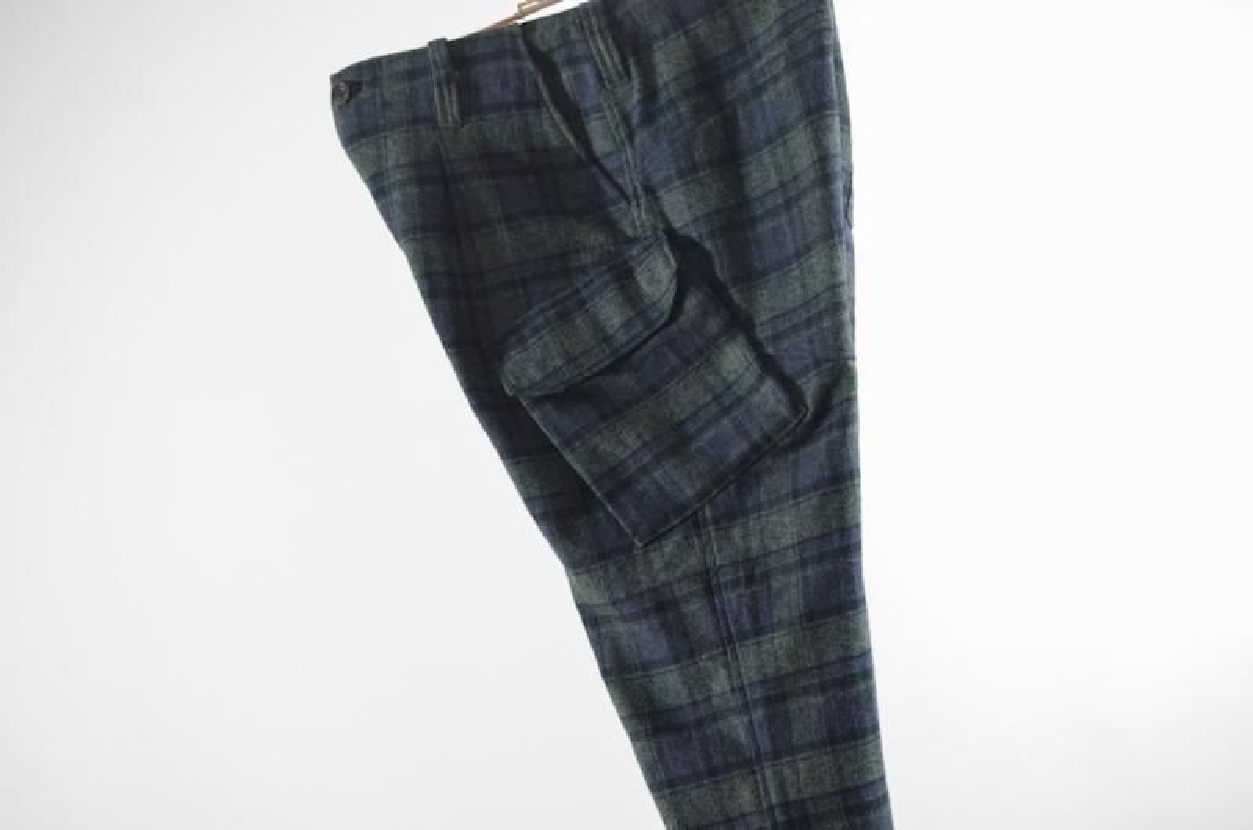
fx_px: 2084
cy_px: 415
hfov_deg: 33.5
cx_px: 626
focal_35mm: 60
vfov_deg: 22.5
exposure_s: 1/60
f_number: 3.5
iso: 800
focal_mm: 40
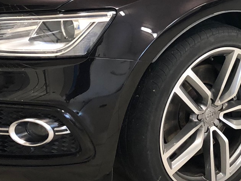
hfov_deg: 21.5
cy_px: -21
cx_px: 214
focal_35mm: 89
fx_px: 620
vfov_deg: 16.1
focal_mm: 3.99
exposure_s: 1/17
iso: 100
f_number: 1.8
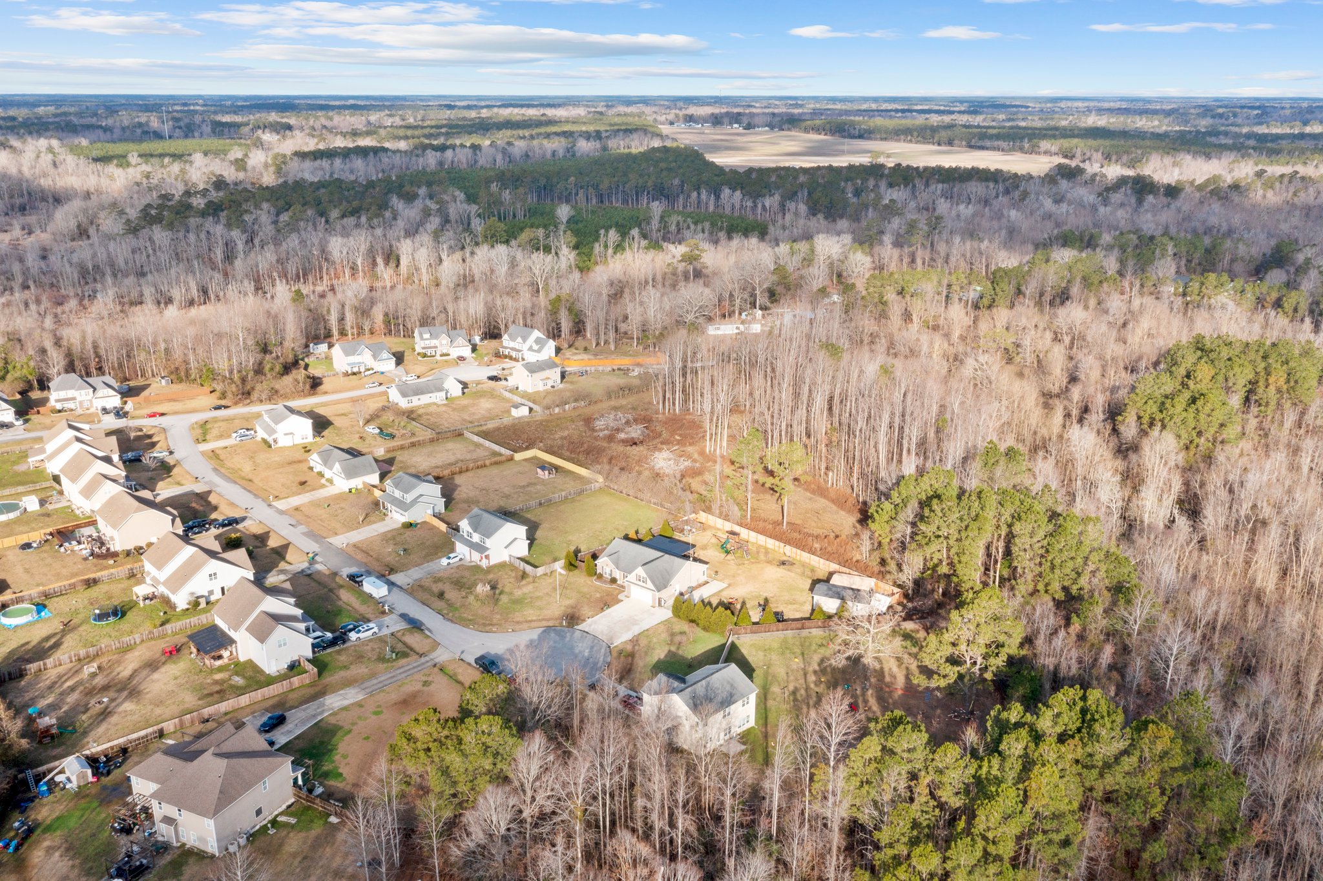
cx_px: 662
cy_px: 440
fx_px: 1029
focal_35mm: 28
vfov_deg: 46.4
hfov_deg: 65.5
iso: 100
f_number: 9
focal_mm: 10.26
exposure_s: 1/160
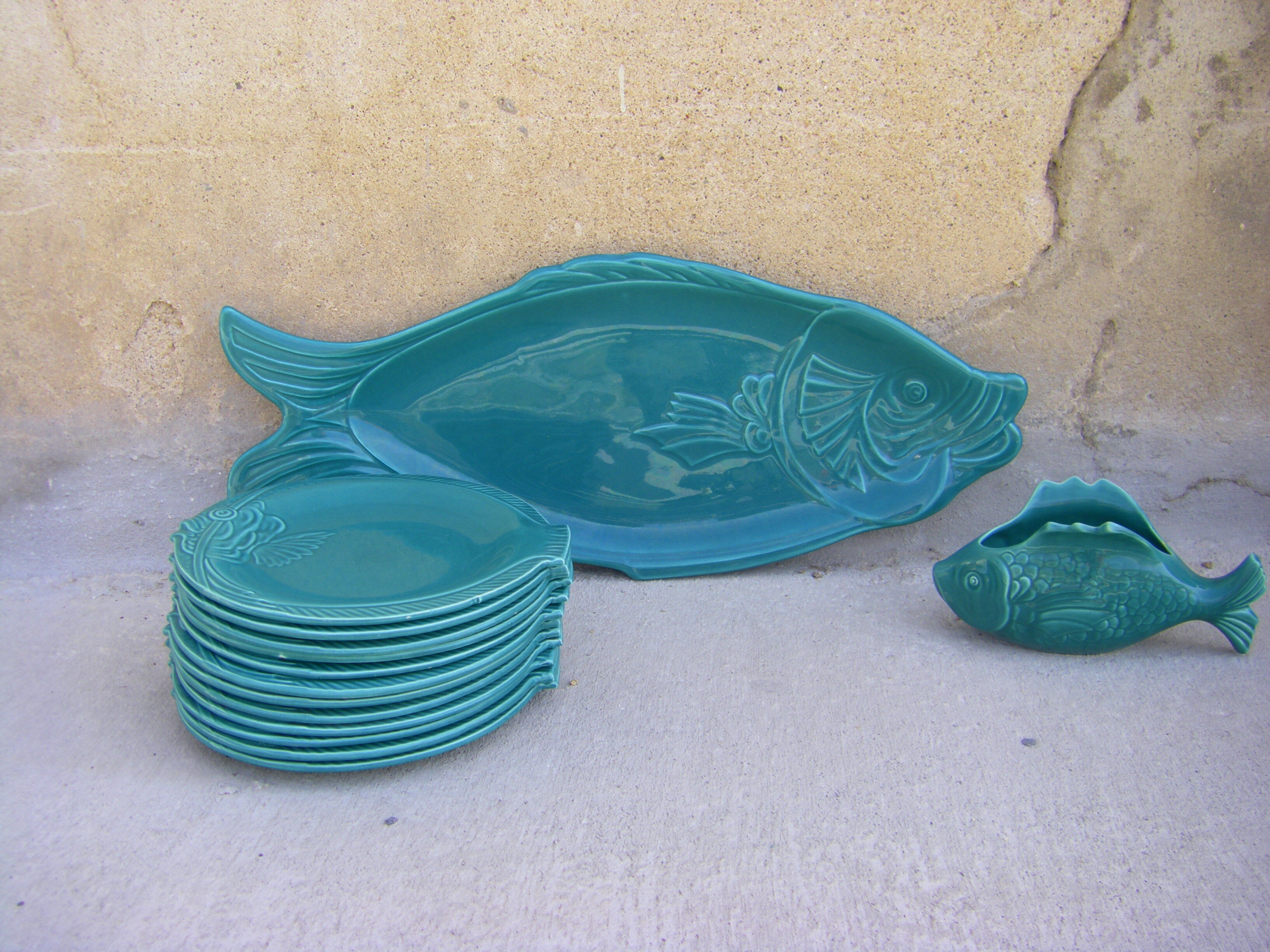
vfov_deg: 37.7
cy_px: 476
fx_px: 1394
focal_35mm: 38
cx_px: 635
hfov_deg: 49.0
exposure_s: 1/160
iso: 64
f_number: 3.5
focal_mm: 6.3
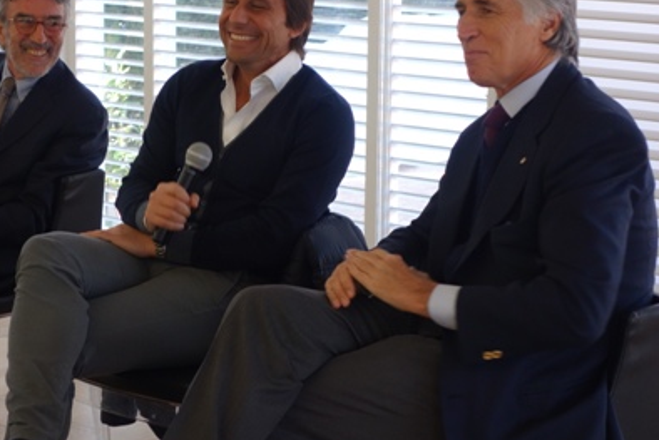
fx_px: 1831
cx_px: 289
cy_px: 175
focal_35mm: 100
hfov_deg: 20.4
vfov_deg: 13.7
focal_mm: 26.57
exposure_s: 1/125
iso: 500
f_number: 4
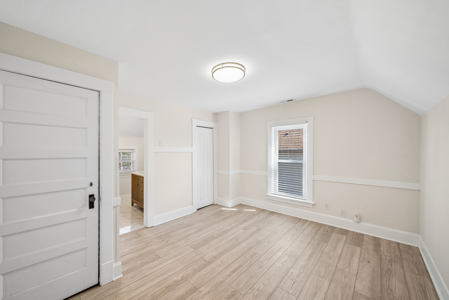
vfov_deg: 73.8
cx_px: 214
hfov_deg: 96.7
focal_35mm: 16
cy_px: 151
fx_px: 200
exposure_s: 1/50
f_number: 8
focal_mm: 15
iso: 400
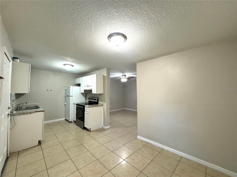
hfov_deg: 102.1
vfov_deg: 85.7
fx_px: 96
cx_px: 118
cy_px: 88
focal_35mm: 14
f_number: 2.2
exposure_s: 1/60
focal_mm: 2.22
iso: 320
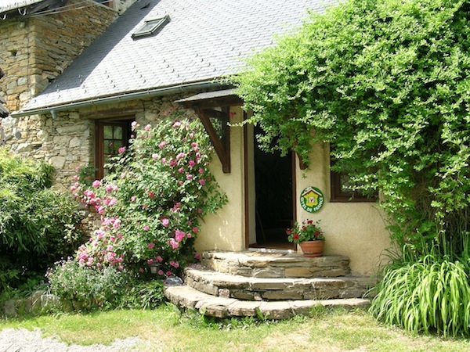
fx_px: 530
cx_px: 235
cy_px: 176
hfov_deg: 47.9
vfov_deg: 36.8
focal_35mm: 39
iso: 50
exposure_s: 1/139
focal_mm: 8
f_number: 4.9
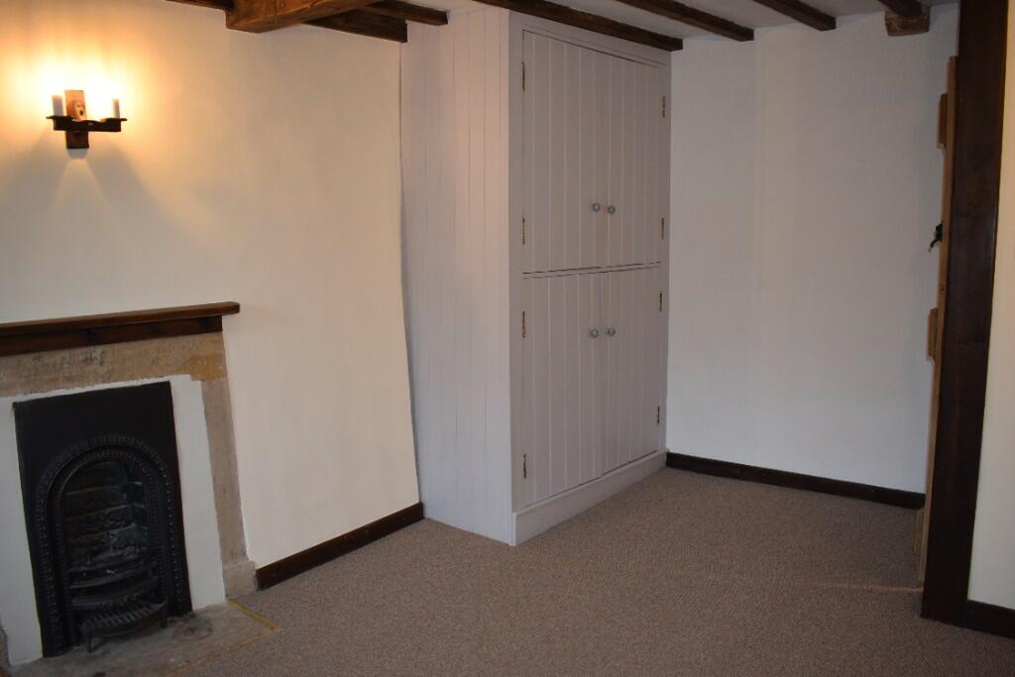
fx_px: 846
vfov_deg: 43.6
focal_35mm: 30
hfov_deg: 61.9
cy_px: 338
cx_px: 508
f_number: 4.5
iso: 800
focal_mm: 20
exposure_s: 1/80
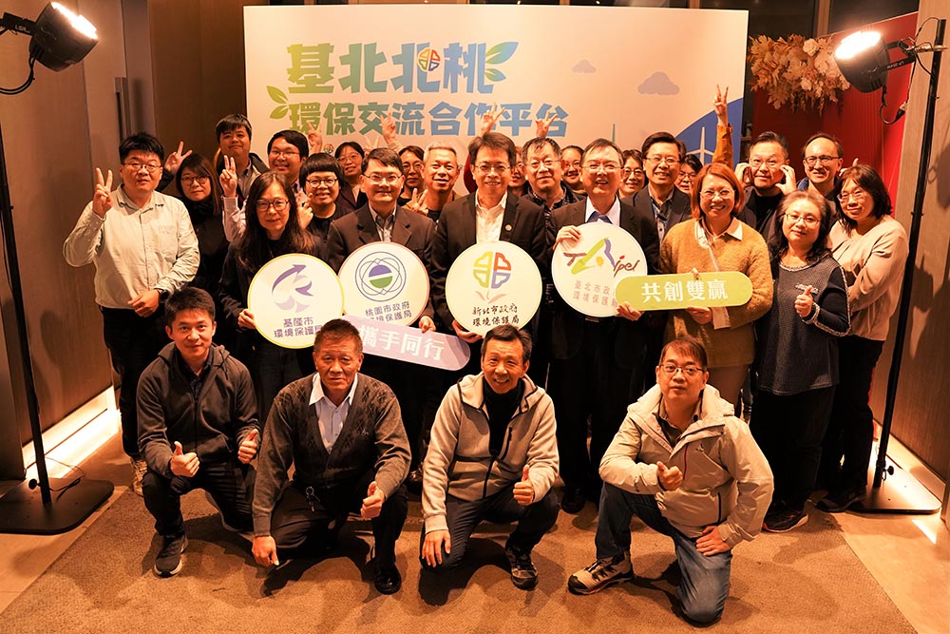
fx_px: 768
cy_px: 317
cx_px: 475
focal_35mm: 29
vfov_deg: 44.8
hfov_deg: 63.5
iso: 2500
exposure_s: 1/50
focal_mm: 29.1
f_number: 3.5
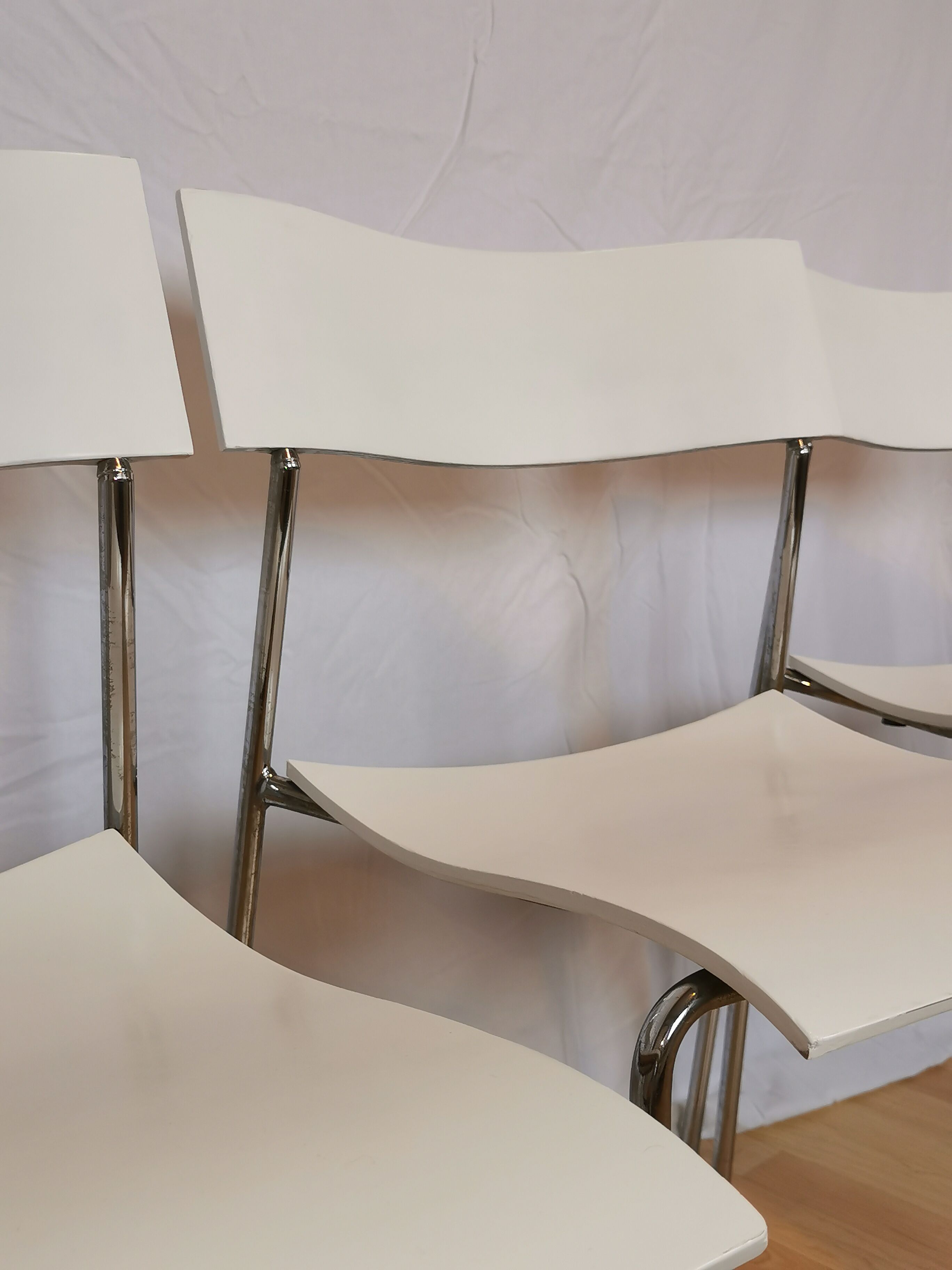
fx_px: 1467
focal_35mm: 40
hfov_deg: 36.0
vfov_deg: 46.8
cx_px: 476
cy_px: 635
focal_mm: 5.58
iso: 125
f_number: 1.8
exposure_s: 1/100
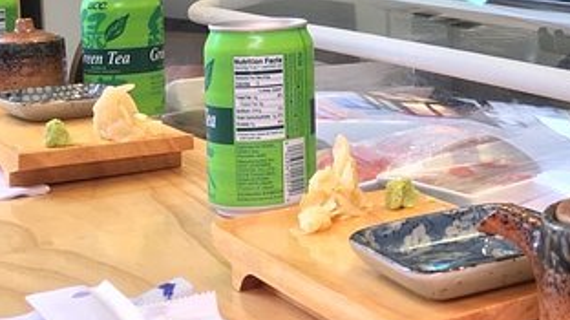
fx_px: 1148
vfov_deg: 15.5
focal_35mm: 76
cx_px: 681
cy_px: -14
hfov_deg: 25.2
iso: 40
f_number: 2.2
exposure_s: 1/120
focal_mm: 4.15
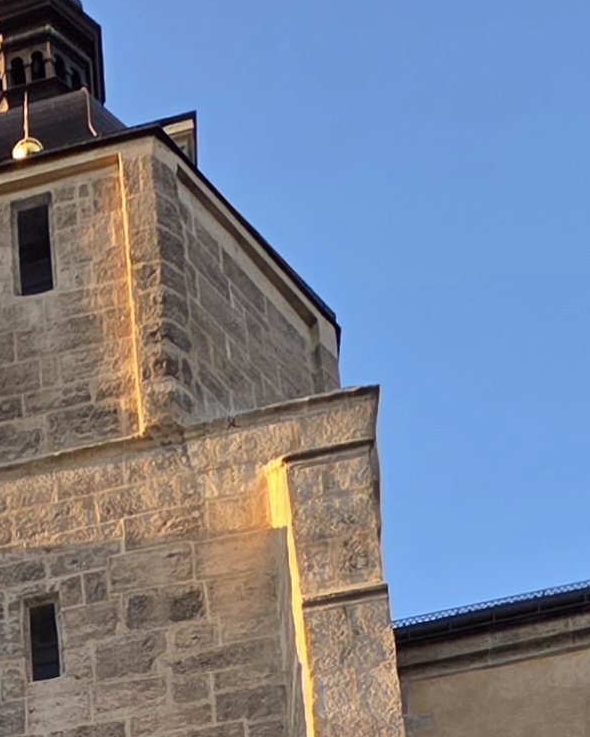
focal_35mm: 66
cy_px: 1735
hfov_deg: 21.8
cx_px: -73
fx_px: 1440
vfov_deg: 15.6
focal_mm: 2.2
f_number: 1.9
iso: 40
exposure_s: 1/312
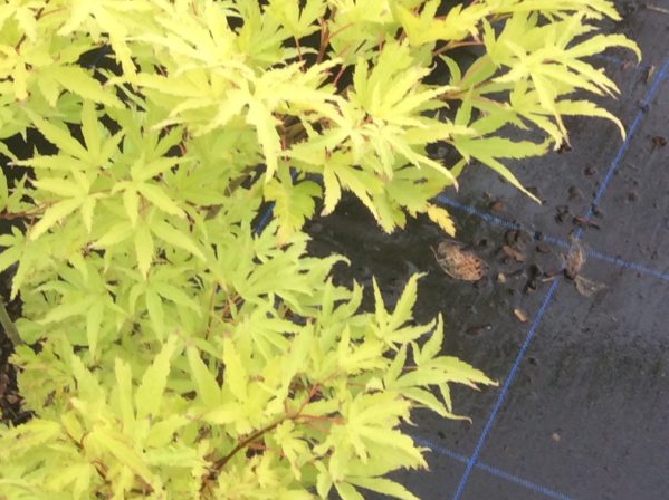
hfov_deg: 23.2
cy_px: 52
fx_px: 1583
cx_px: 61
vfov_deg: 17.7
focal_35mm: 82
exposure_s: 1/134
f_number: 2.4
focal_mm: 3.3
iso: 32
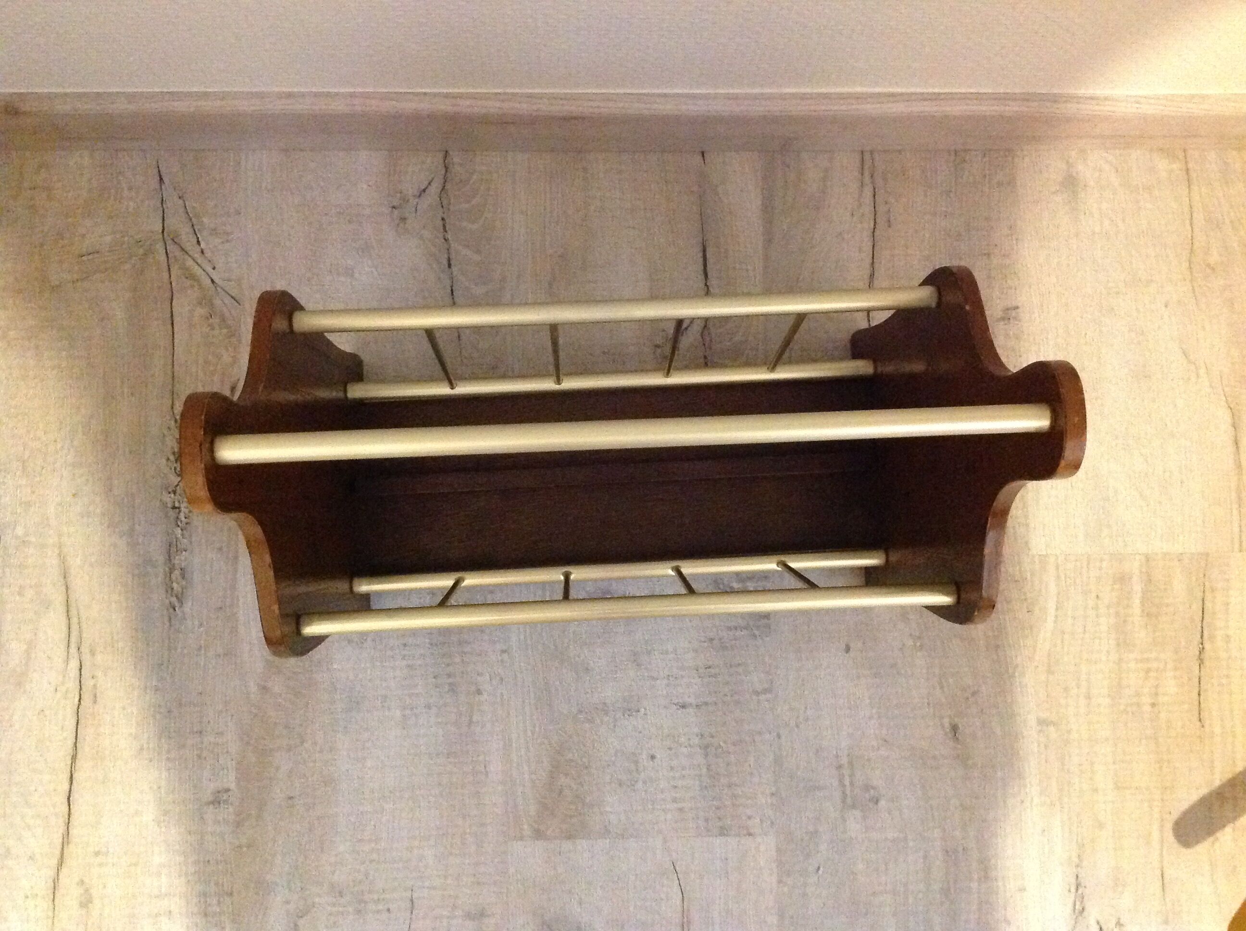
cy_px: 466
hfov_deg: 52.7
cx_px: 623
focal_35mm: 35
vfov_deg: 40.6
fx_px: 1258
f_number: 2.4
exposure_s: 1/15
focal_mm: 4.28
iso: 800
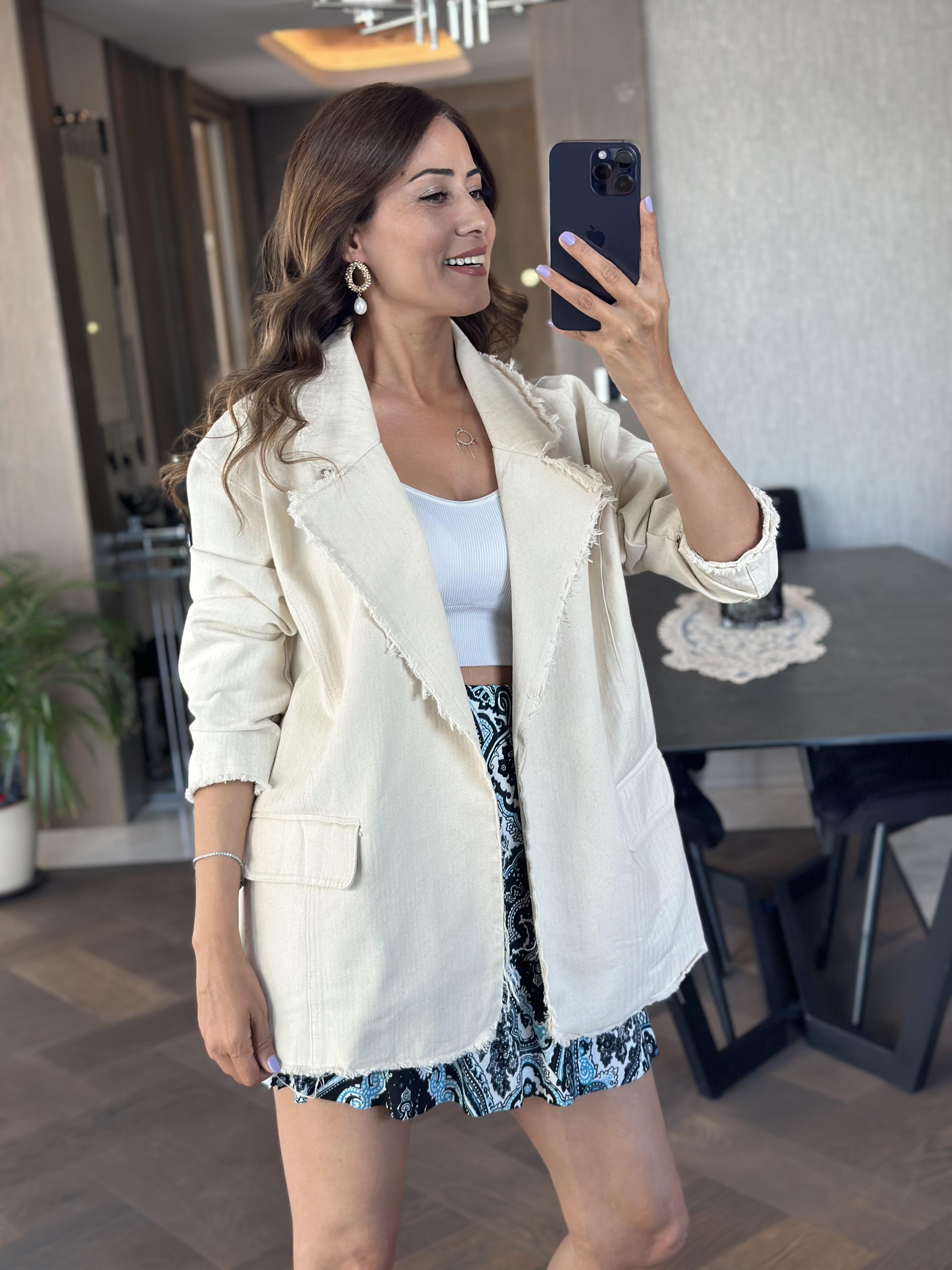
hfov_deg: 30.3
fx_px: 1760
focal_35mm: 48
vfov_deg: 39.7
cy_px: 635
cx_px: 476
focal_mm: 6.86
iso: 125
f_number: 1.78
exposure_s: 1/86
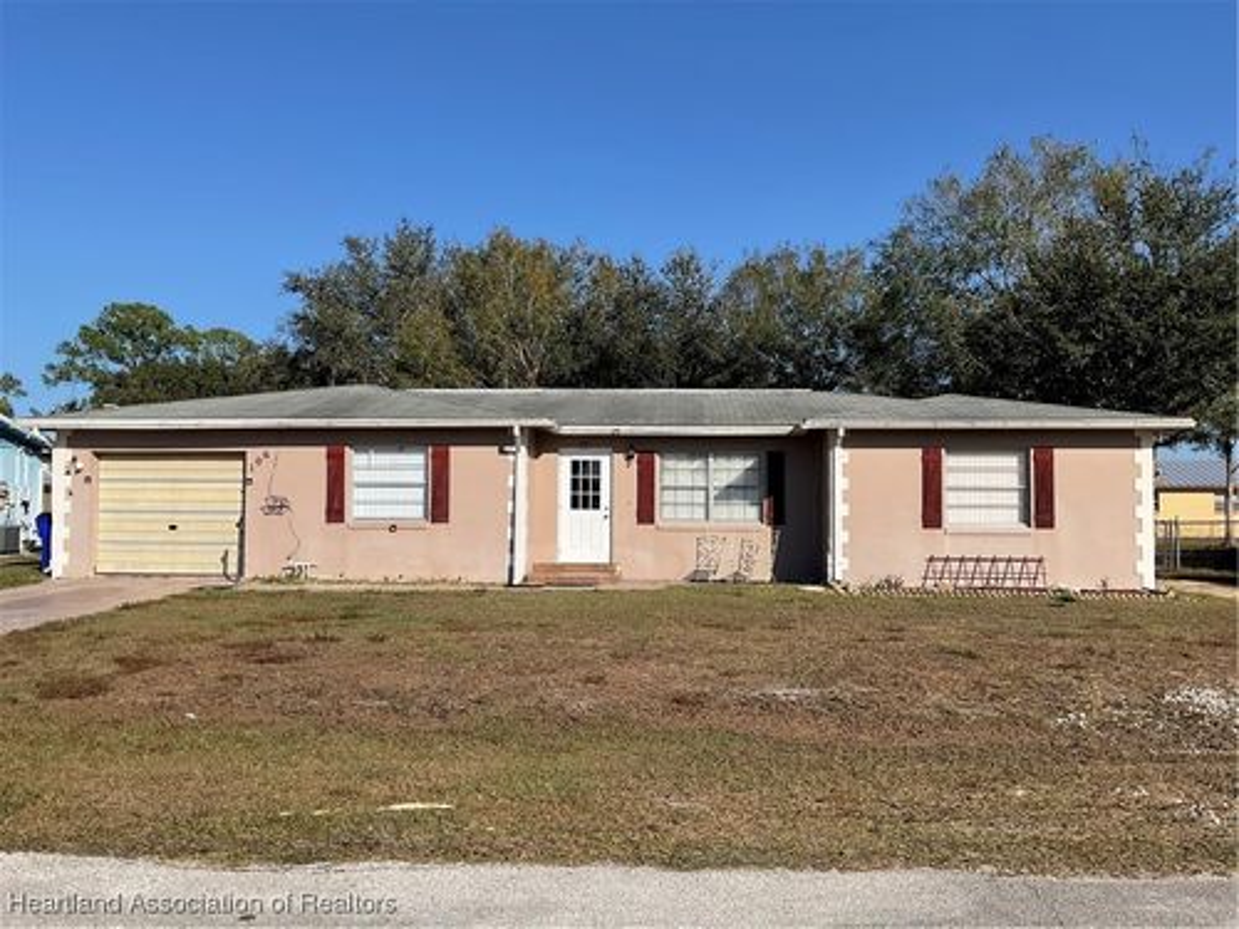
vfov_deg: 48.2
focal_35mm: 29
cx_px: 620
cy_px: 464
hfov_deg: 61.7
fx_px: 1038
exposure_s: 1/2801
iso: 16
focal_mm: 3
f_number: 1.8
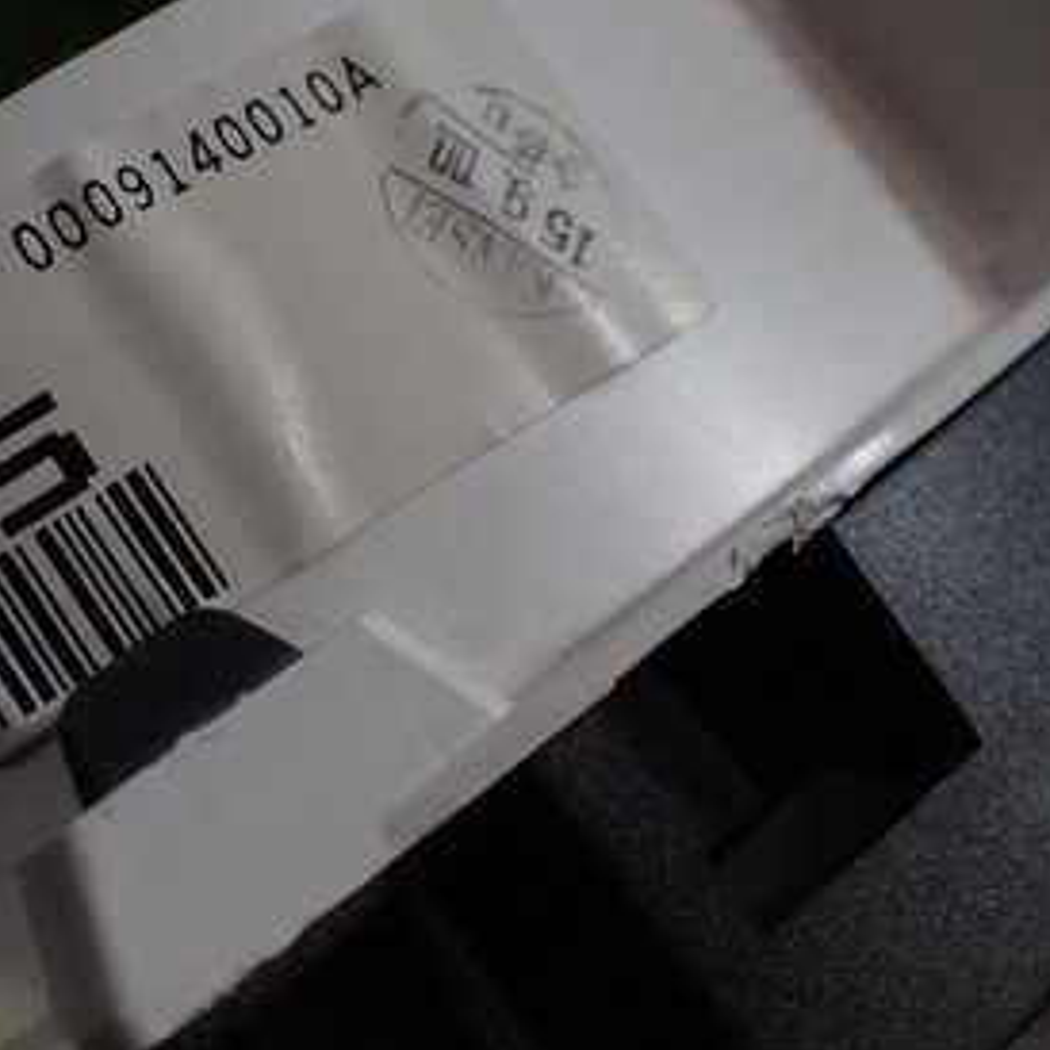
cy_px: 521
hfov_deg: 28.4
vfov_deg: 29.6
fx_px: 1990
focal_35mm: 58
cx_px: 103
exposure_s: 1/125
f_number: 2.3
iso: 160
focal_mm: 5.4
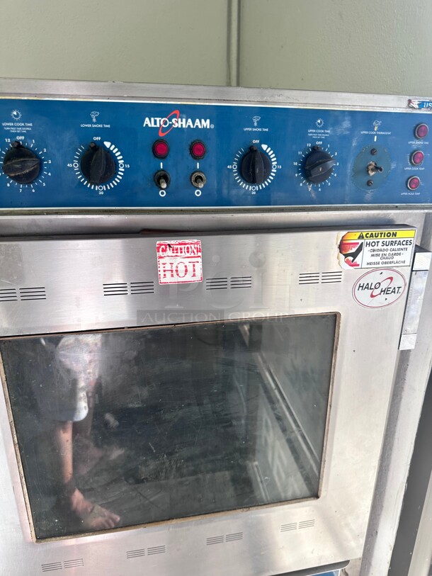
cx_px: 216
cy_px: 288
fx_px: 399
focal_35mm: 24
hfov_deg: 56.8
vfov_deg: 71.6
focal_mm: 6.86
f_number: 1.78
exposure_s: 1/60
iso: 125
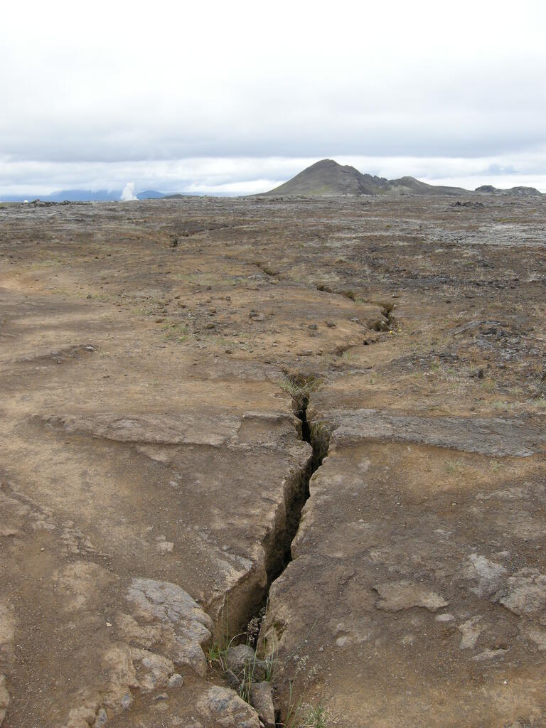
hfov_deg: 40.7
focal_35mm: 35
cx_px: 273
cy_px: 364
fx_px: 736
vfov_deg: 52.6
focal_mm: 7.5
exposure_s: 1/154
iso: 100
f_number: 4.3
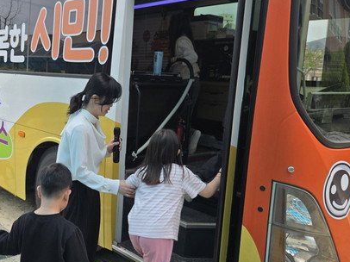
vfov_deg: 37.7
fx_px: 384
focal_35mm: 38
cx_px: 94
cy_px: 132
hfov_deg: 47.4
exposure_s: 1/1480
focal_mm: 5.4
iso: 80
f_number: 1.8
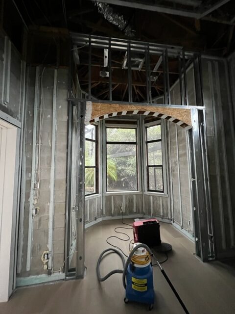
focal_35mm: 13
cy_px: 157
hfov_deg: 89.9
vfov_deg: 106.2
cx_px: 118
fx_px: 118
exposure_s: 1/45
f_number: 1.8
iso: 1000
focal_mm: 1.57
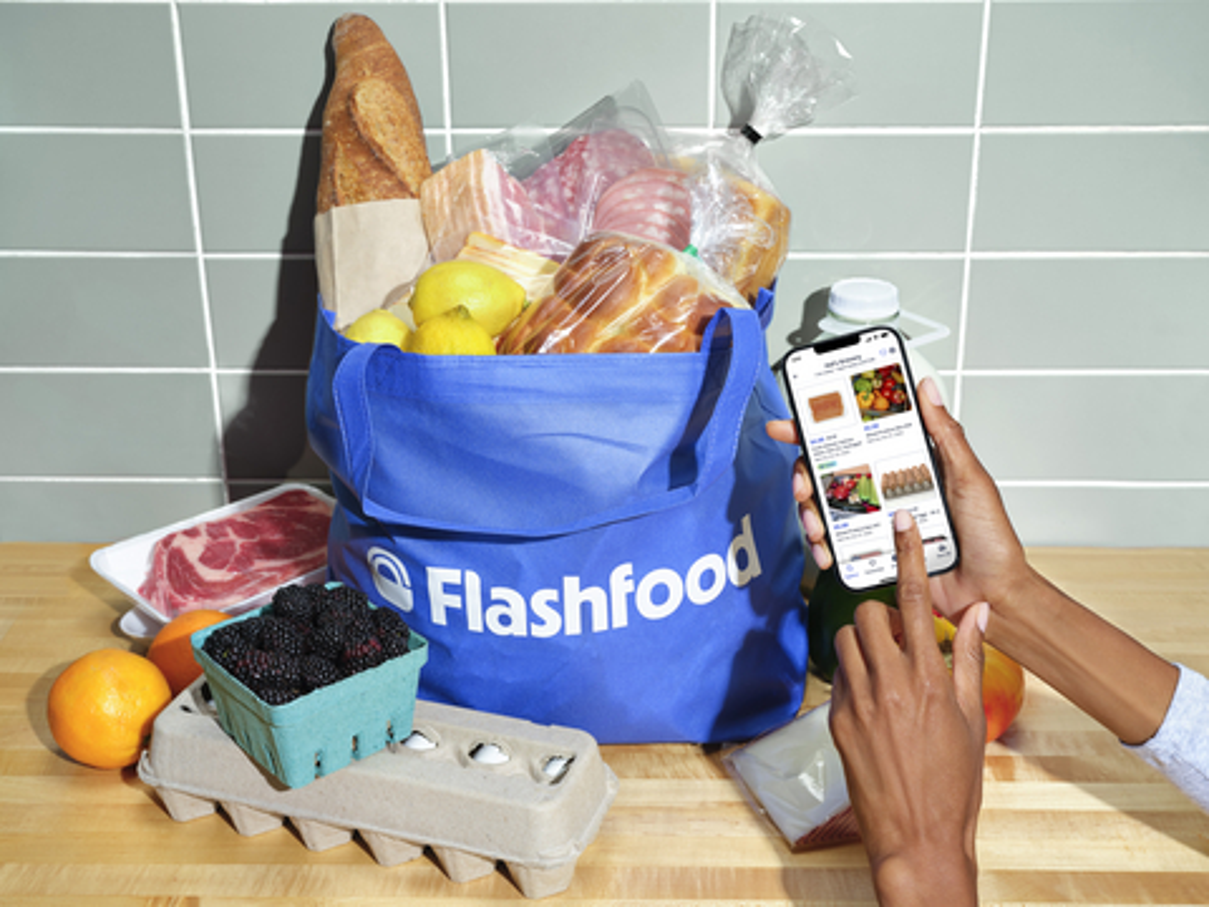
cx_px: 604
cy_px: 454
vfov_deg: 32.9
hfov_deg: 42.9
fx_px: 1537
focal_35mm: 44
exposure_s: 1/20
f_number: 14
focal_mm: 55
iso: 200
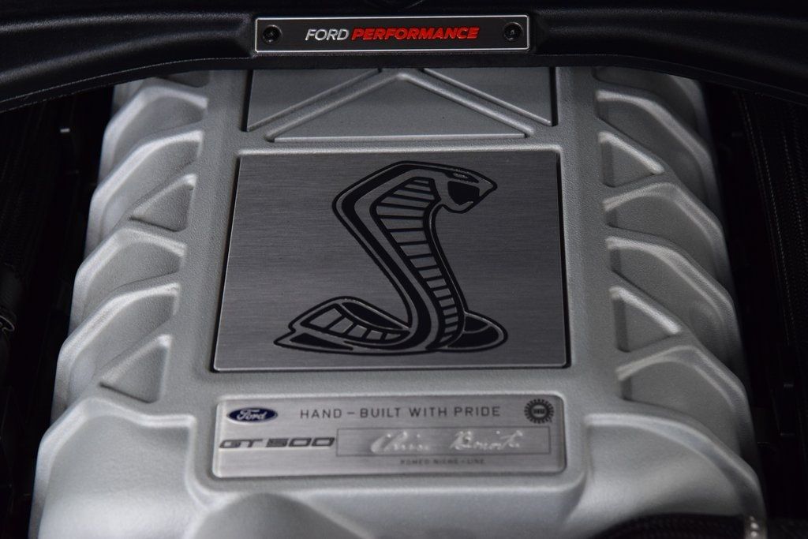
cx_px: 404
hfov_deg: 19.5
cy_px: 270
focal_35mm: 105
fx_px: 2357
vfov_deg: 13.0
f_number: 7.1
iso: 1600
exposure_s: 1/30
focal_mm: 70
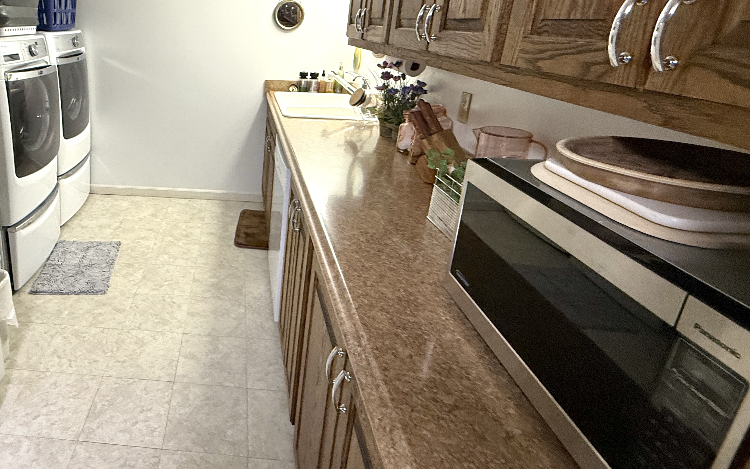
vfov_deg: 54.0
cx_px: 204
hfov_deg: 74.9
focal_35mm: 22
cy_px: 159
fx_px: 450
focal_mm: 2.22
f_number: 2.2
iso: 320
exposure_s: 1/60
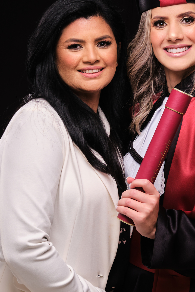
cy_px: 191
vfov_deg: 18.2
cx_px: 143
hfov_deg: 12.2
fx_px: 910
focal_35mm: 112
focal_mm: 44.7
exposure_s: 1/125
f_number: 9
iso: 200
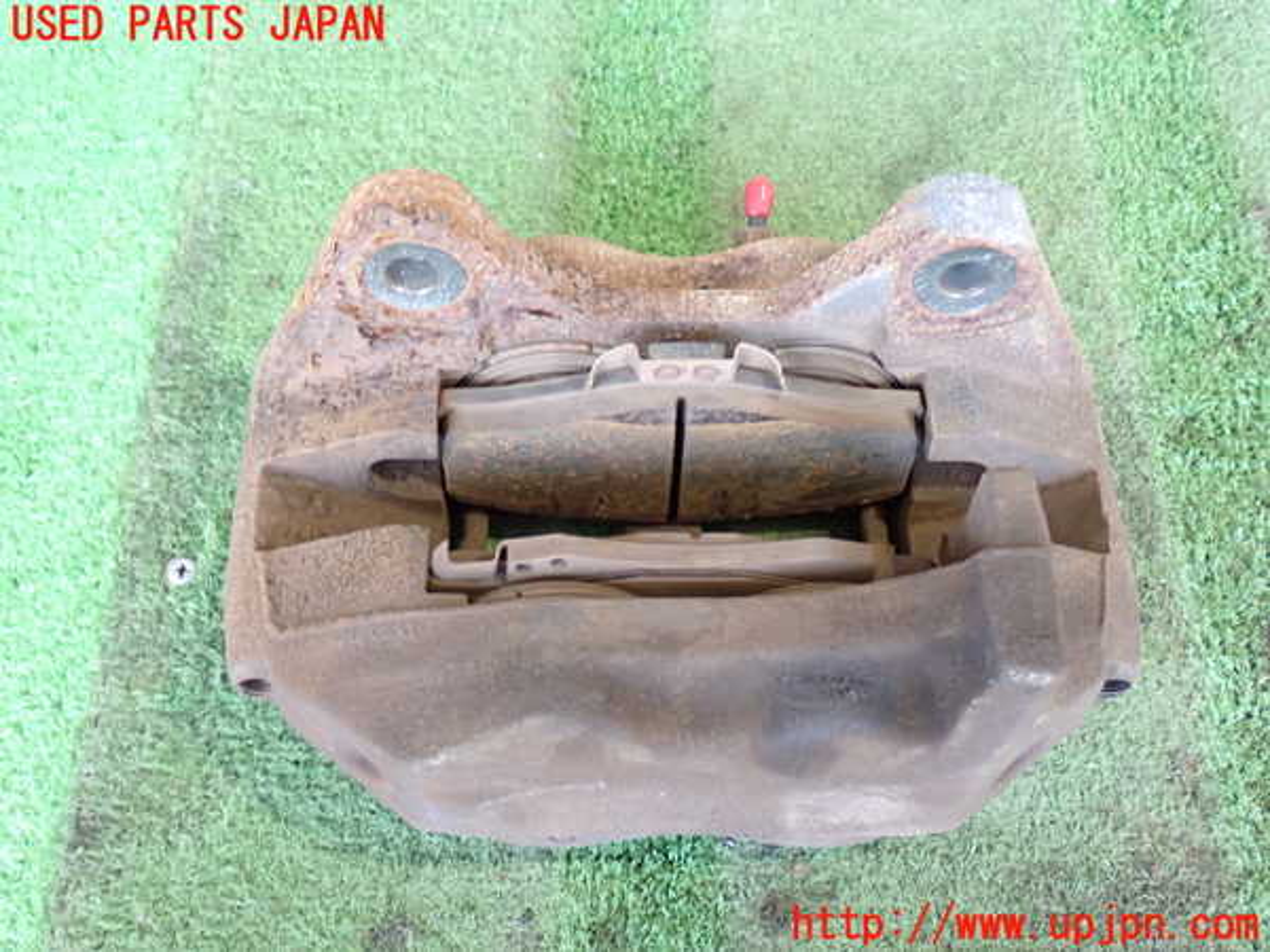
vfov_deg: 32.9
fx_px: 1614
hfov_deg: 42.9
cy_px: 476
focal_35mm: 44
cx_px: 635
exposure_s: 1/40
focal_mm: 7.84
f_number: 2.9
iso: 640
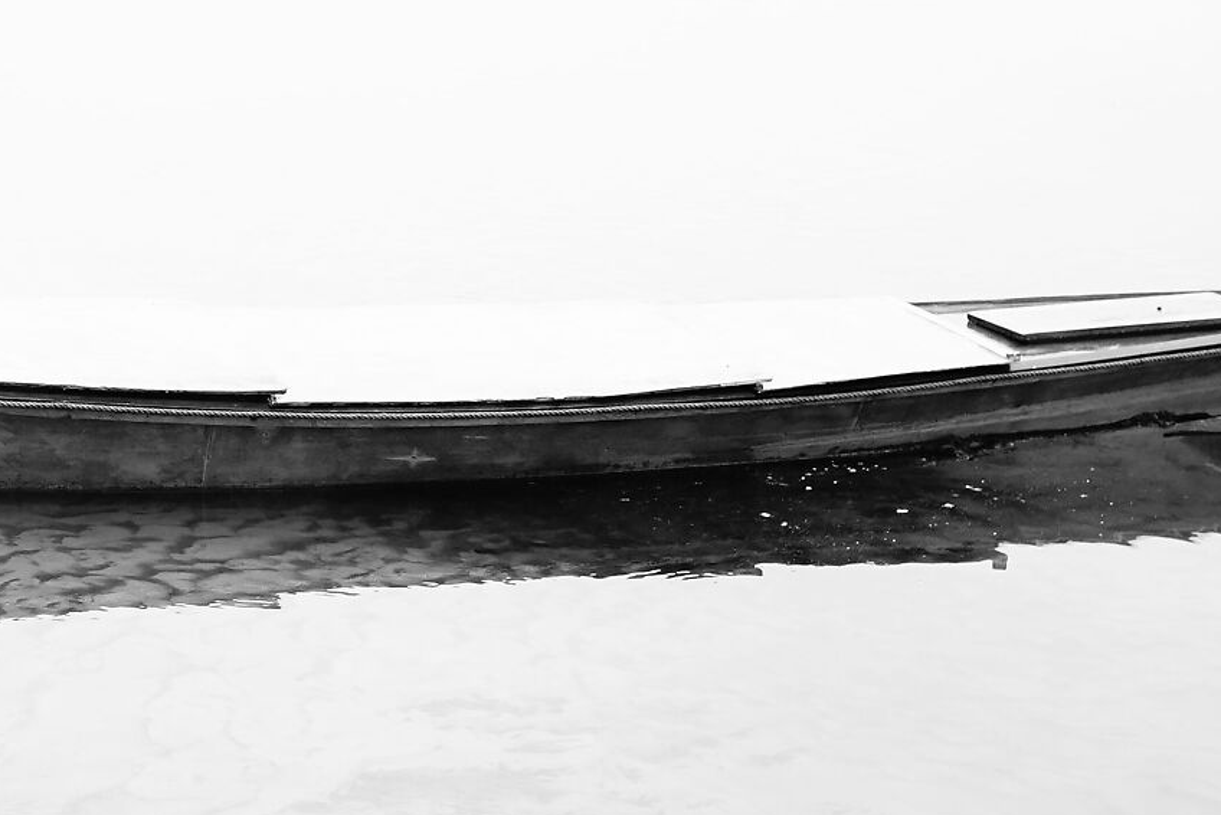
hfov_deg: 20.1
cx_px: 62
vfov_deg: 13.8
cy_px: 179
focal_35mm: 99
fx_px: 3359
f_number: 6.3
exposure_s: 1/80
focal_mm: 35
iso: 800
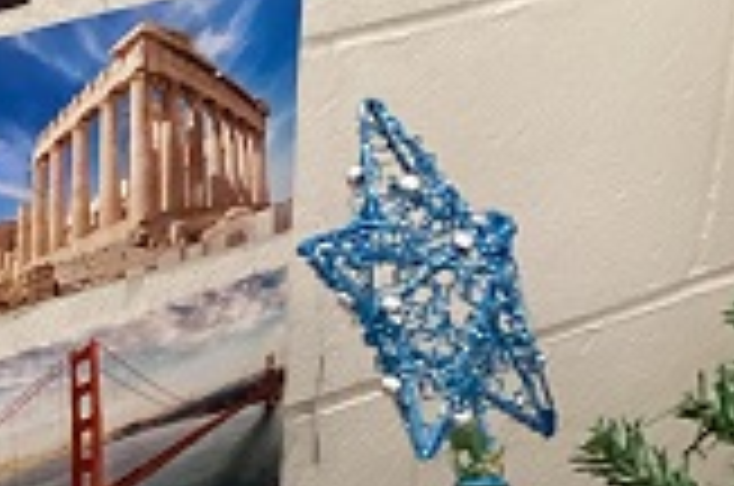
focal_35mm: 132
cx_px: 18
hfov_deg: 15.3
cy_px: 806
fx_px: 2686
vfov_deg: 9.9
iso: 320
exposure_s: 1/60
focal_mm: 3.3
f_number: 2.4
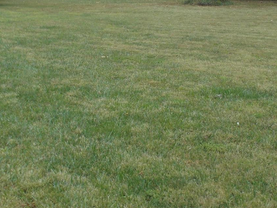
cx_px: 163
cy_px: 33
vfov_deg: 20.7
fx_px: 560
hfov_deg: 27.7
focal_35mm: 70
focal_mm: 4.1
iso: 80
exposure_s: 1/250
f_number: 3.3
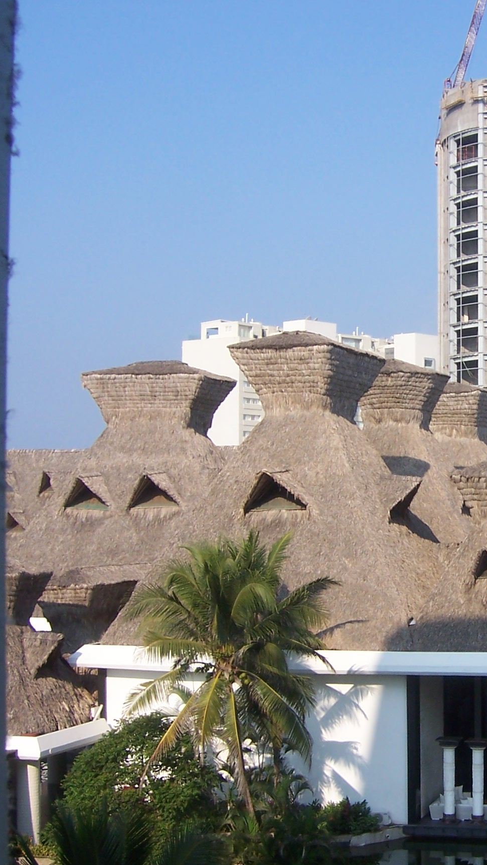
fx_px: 1469
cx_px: 534
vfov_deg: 32.8
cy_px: 432
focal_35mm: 64
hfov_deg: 18.1
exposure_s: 1/350
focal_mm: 7.3
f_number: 5.6
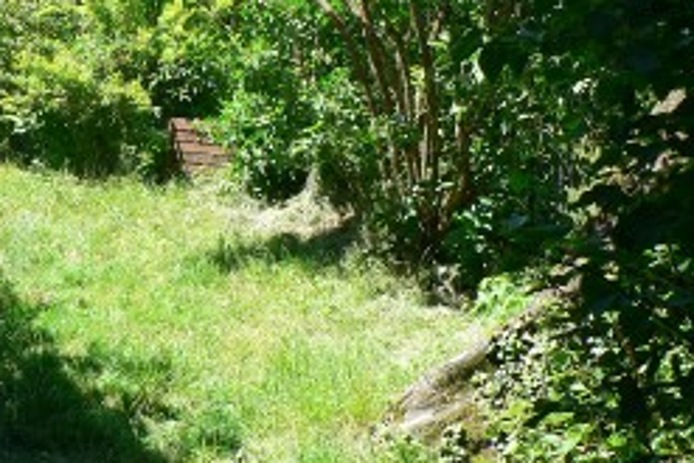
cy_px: 180
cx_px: 209
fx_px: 1196
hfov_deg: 32.0
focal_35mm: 62
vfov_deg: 21.9
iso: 80
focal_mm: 6.7
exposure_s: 1/125
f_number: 4
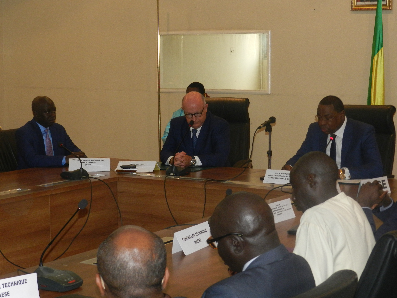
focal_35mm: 84
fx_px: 963
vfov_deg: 17.6
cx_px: 198
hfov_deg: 23.3
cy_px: 149
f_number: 4.4
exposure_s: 1/30
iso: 560
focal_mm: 14.9
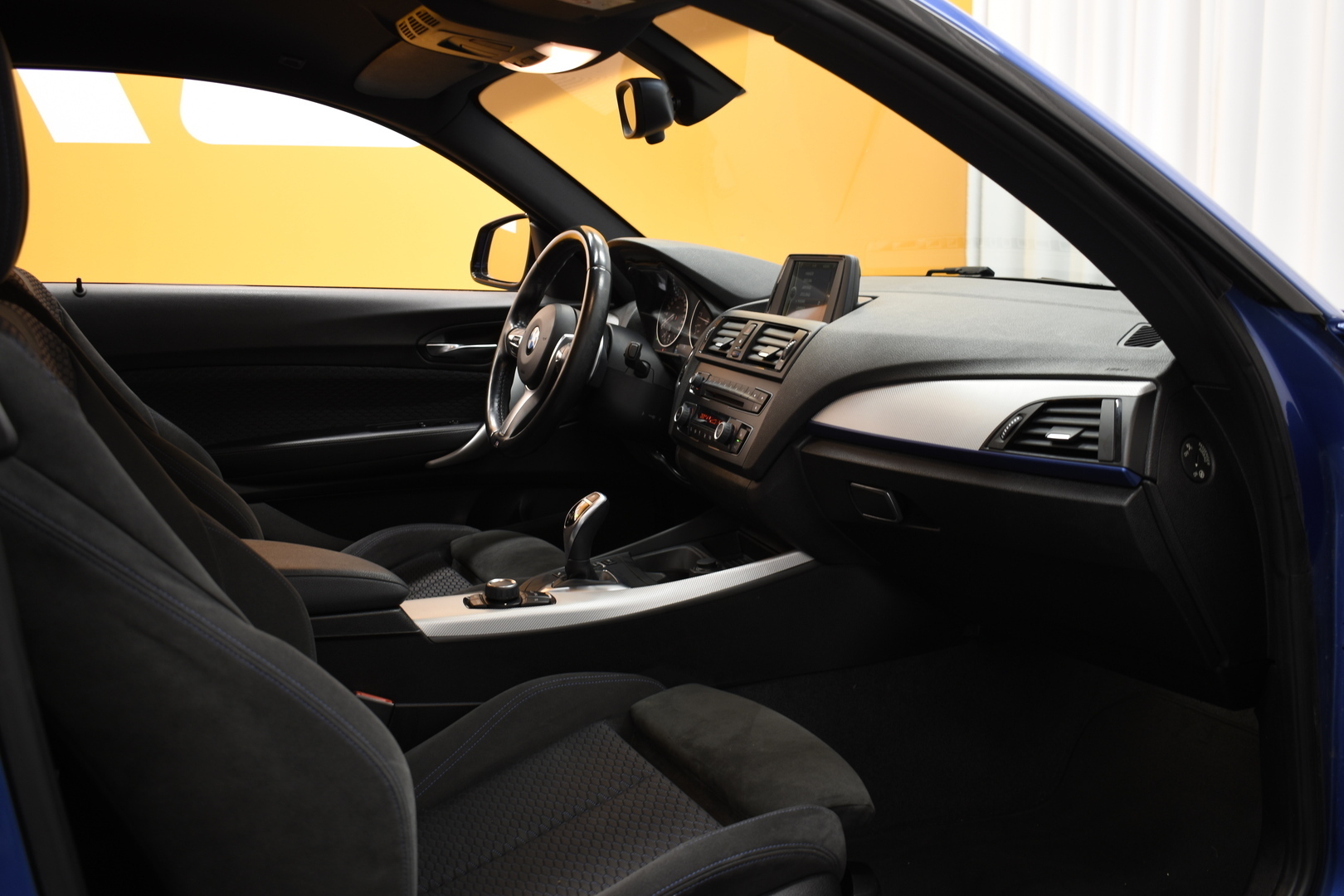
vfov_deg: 38.4
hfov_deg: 55.1
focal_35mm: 34
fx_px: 1288
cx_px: 672
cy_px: 448
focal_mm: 23
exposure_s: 1/8
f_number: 3.8
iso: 200
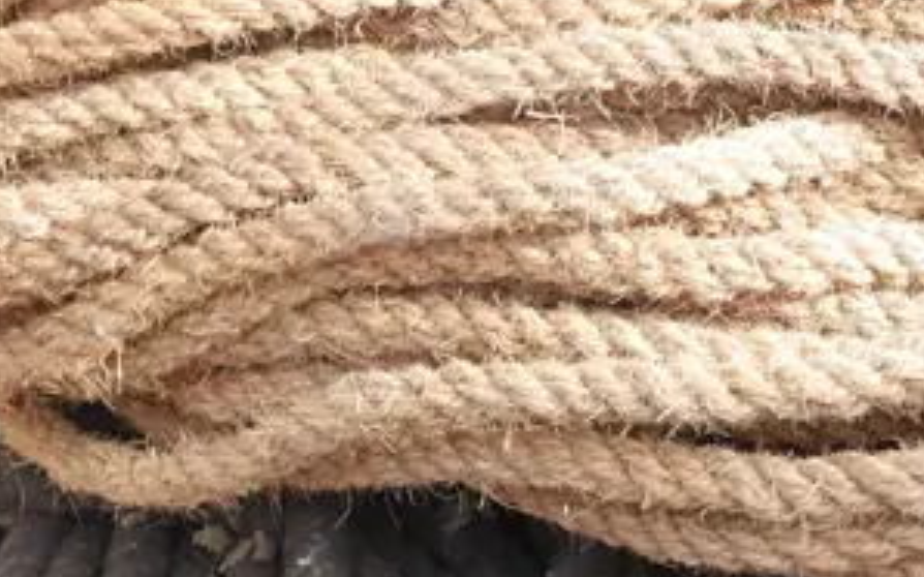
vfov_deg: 8.8
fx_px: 3675
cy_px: 731
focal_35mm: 146
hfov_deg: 14.2
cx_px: 831
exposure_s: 1/160
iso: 200
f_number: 5.6
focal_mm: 20
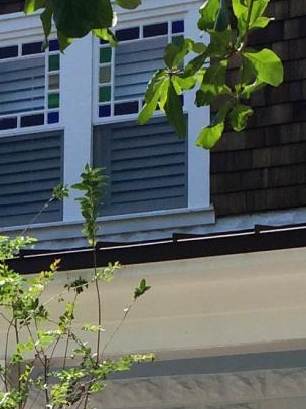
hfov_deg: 10.2
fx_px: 1687
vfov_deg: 13.2
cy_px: 560
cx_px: -57
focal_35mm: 143
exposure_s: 1/1866
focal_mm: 4.15
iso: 32
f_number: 2.2
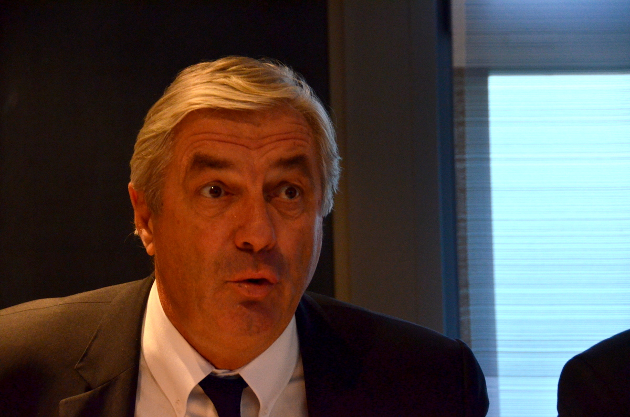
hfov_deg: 18.2
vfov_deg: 12.1
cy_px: 208
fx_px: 1965
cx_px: 315
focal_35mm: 112
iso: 1600
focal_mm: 75
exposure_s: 1/125
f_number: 5
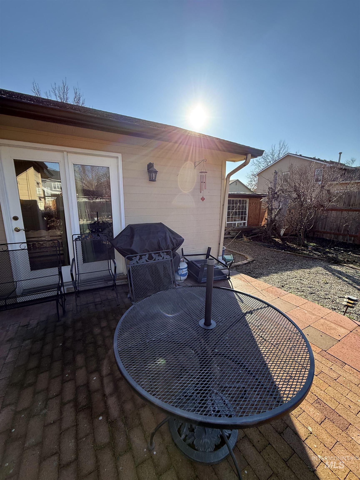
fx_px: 194
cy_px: 240
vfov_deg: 102.1
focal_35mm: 14
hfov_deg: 85.7
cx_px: 180
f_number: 2.2
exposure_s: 1/841
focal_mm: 2.22
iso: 64
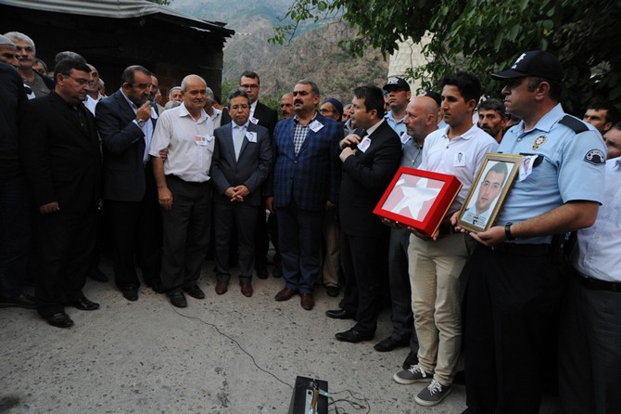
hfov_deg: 73.8
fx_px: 414
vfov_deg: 53.1
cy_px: 207
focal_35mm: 24
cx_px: 310
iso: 1600
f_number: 4.5
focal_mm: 24
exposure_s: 1/100
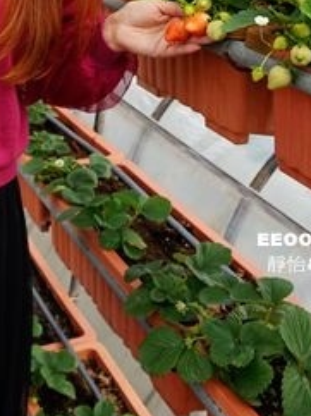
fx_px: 744
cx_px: 37
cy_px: 86
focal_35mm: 62
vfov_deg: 30.5
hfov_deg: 23.1
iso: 125
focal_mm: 8.8
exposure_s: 1/640
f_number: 2.8
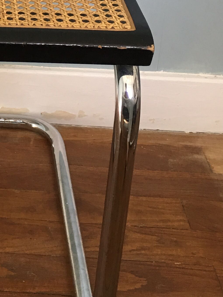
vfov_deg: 21.3
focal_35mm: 86
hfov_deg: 16.3
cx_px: -61
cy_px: -54
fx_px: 739
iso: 32
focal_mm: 4.15
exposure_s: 1/33
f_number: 2.2
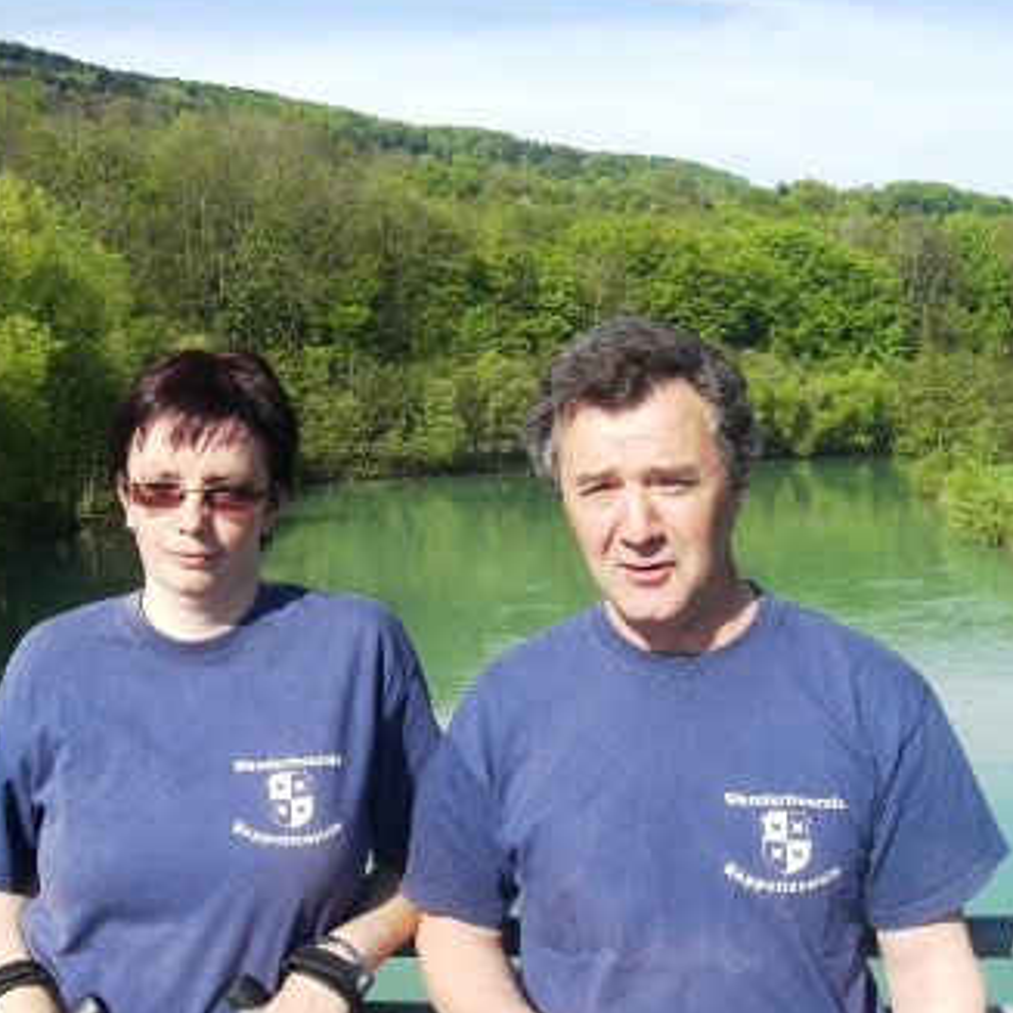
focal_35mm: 46
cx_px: 452
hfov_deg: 36.8
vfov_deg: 36.8
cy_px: 502
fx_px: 1523
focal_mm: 6.3
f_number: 4.4
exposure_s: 1/400
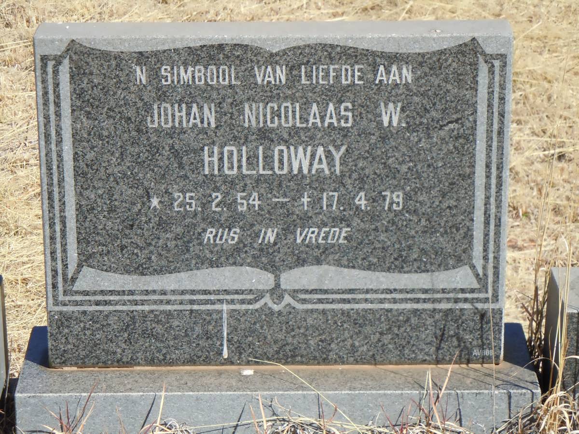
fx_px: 2225
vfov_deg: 11.1
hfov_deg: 14.8
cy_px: 217
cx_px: 290
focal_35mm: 133
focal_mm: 24
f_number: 4.6
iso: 200
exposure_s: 1/800
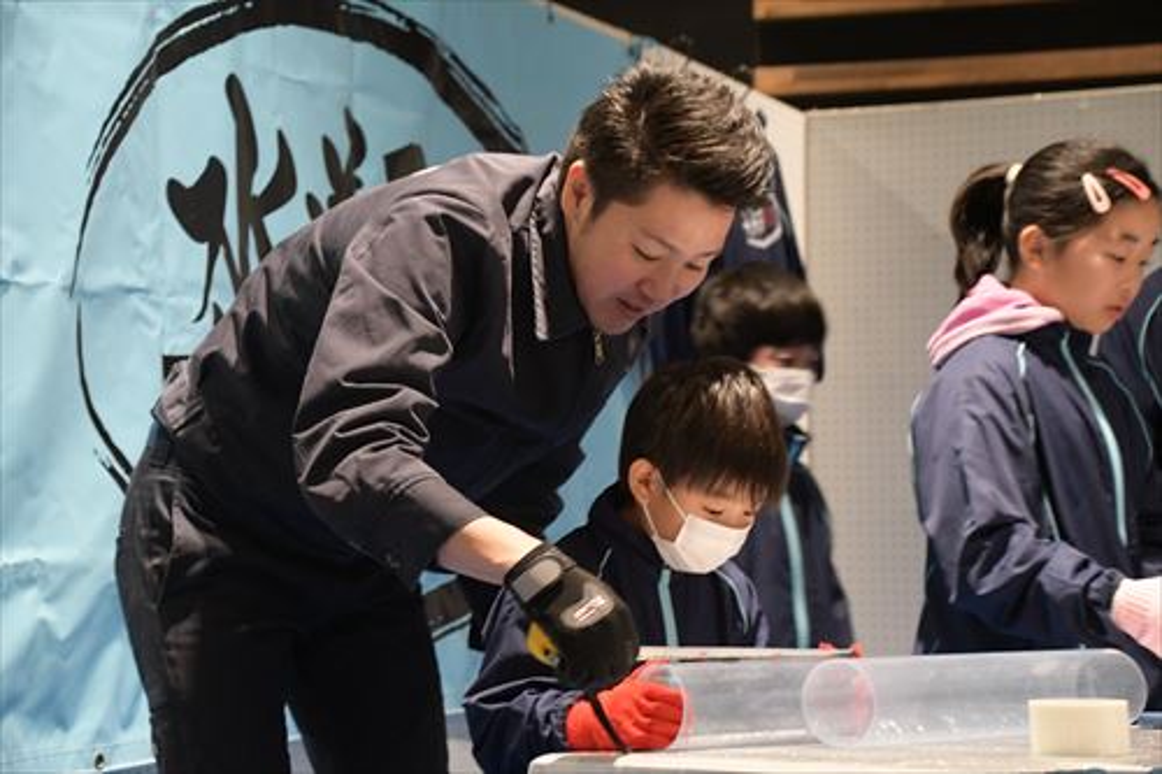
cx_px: 581
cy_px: 387
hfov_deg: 20.9
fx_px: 3146
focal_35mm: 98
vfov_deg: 14.0
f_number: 5
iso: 3200
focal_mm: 65
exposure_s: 1/40
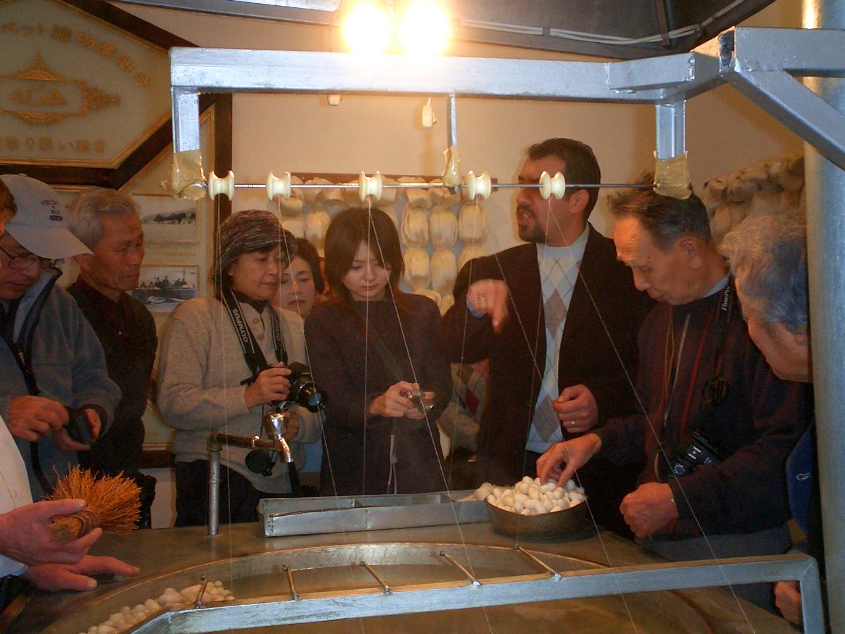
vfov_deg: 38.7
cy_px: 317
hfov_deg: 50.1
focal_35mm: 37
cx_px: 422
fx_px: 903
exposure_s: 1/40
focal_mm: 5.6
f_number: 3.5
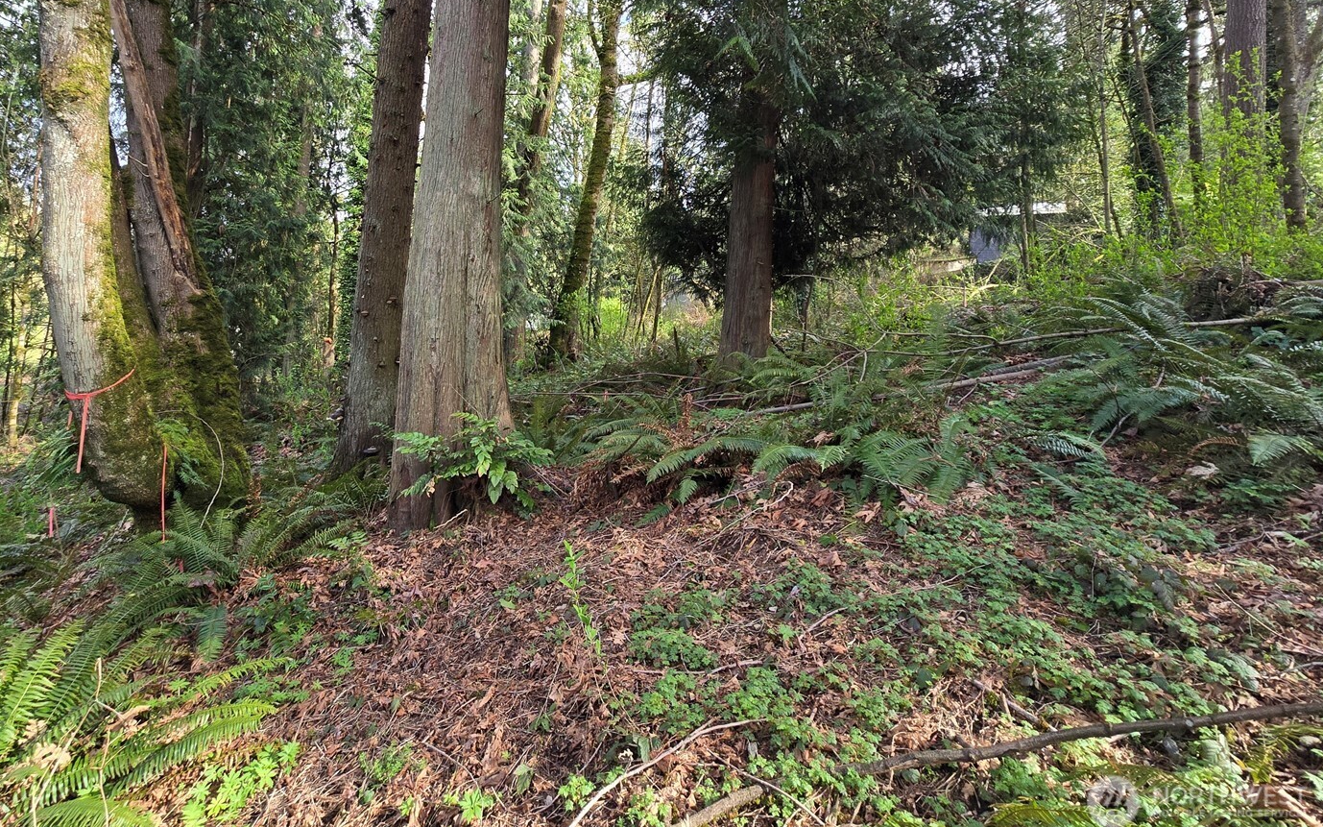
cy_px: 264
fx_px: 577
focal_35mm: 16
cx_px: 568
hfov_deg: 97.2
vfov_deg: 68.9
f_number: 2.2
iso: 50
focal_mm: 2.2
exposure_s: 1/168
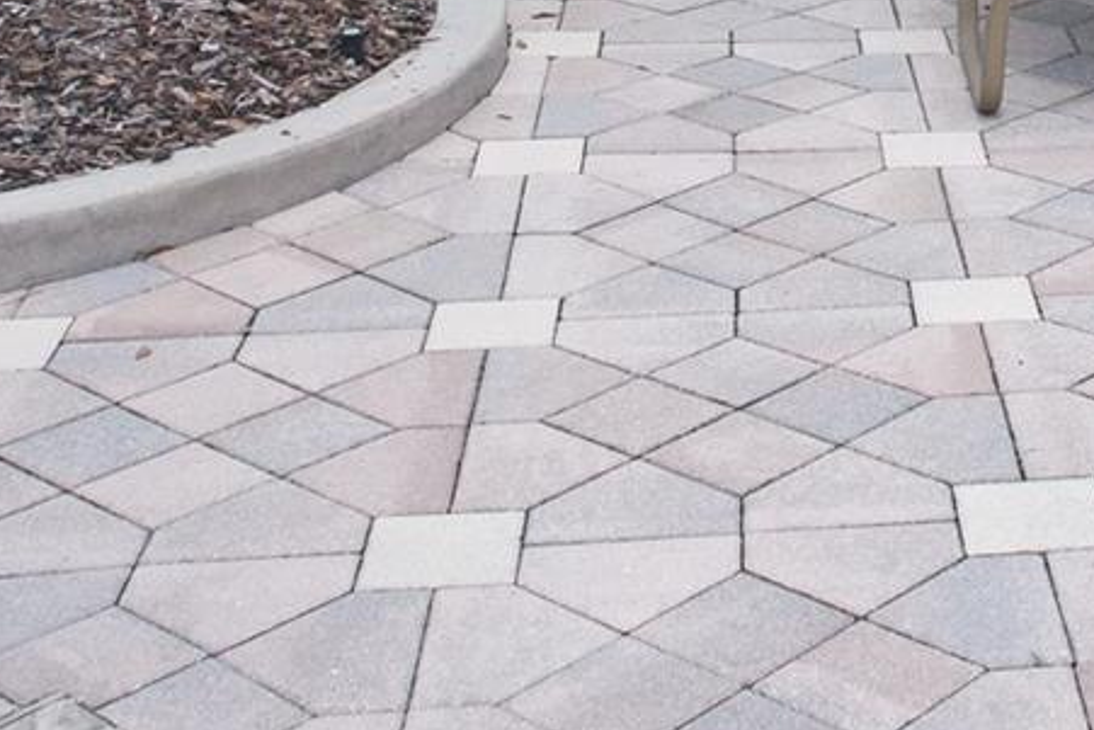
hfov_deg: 24.8
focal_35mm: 78
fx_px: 2371
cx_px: 1087
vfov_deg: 15.4
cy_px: -531
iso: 110
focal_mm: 8.38
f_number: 2.8
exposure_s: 1/500
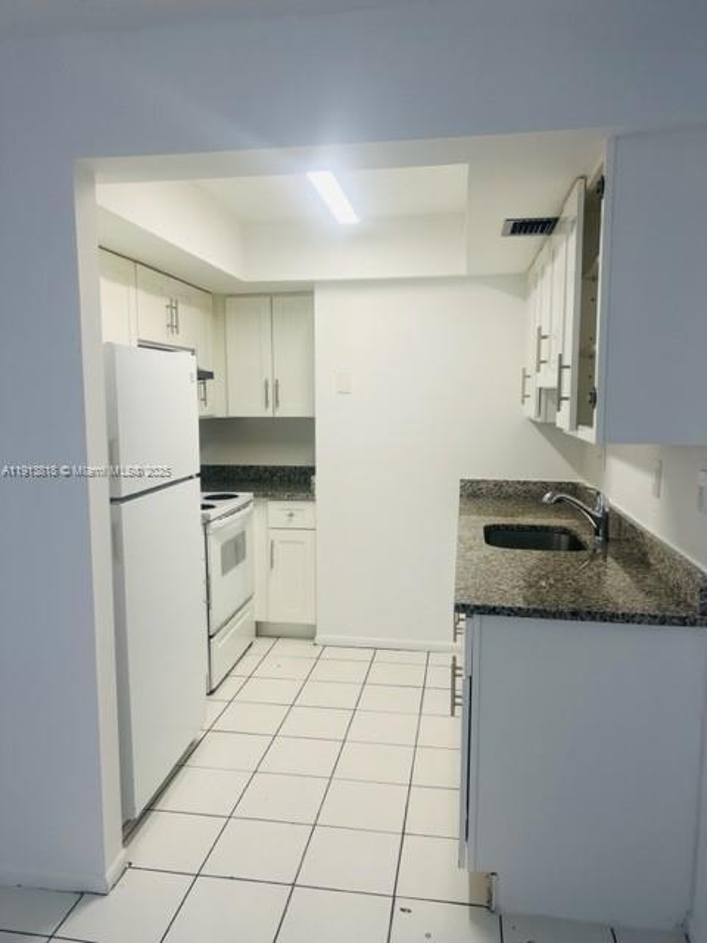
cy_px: 472
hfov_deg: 53.1
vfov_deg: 67.3
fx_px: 708
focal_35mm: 26
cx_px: 354
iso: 40
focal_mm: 5.7
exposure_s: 1/179
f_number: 1.5
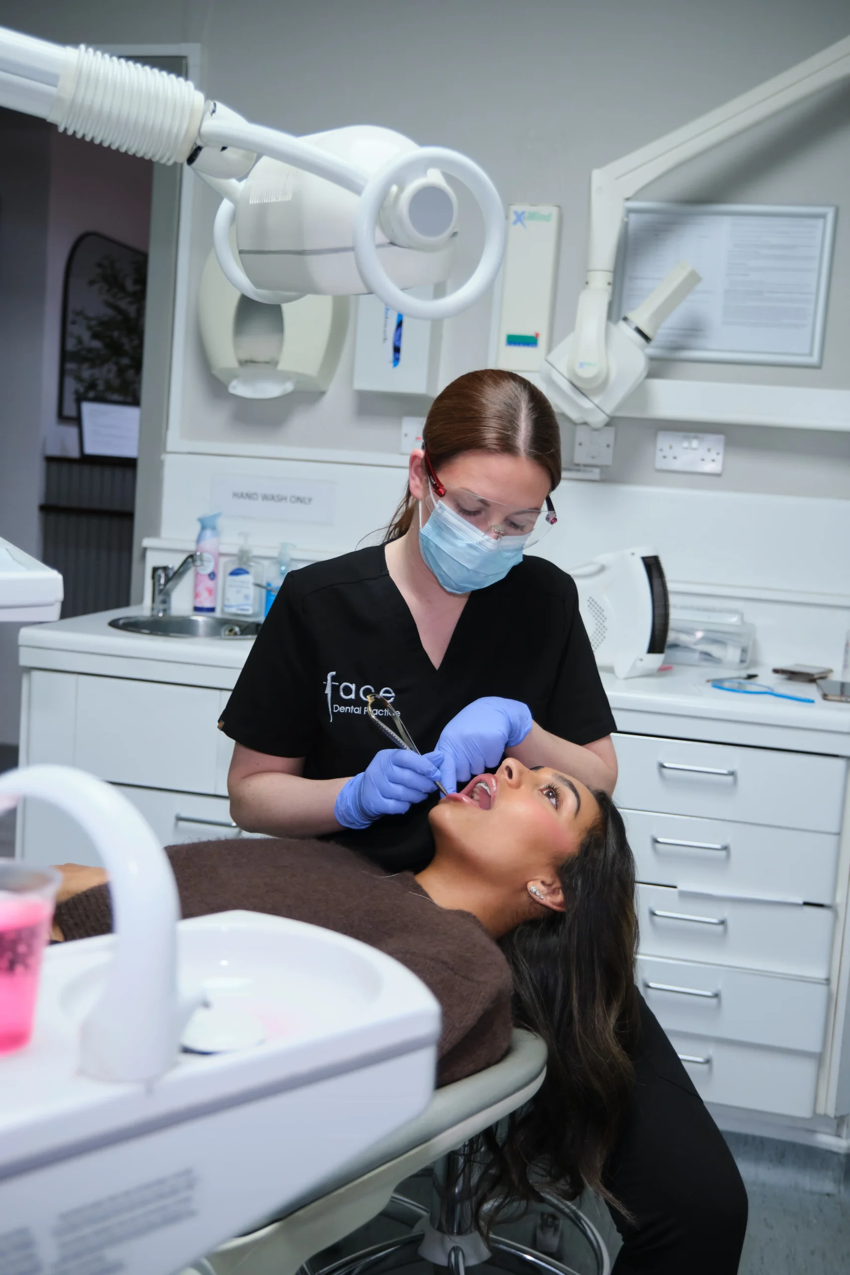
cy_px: 638
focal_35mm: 37
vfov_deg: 51.9
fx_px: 1310
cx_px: 425
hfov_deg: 35.9
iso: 640
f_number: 2.8
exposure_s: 1/125
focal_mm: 24.9
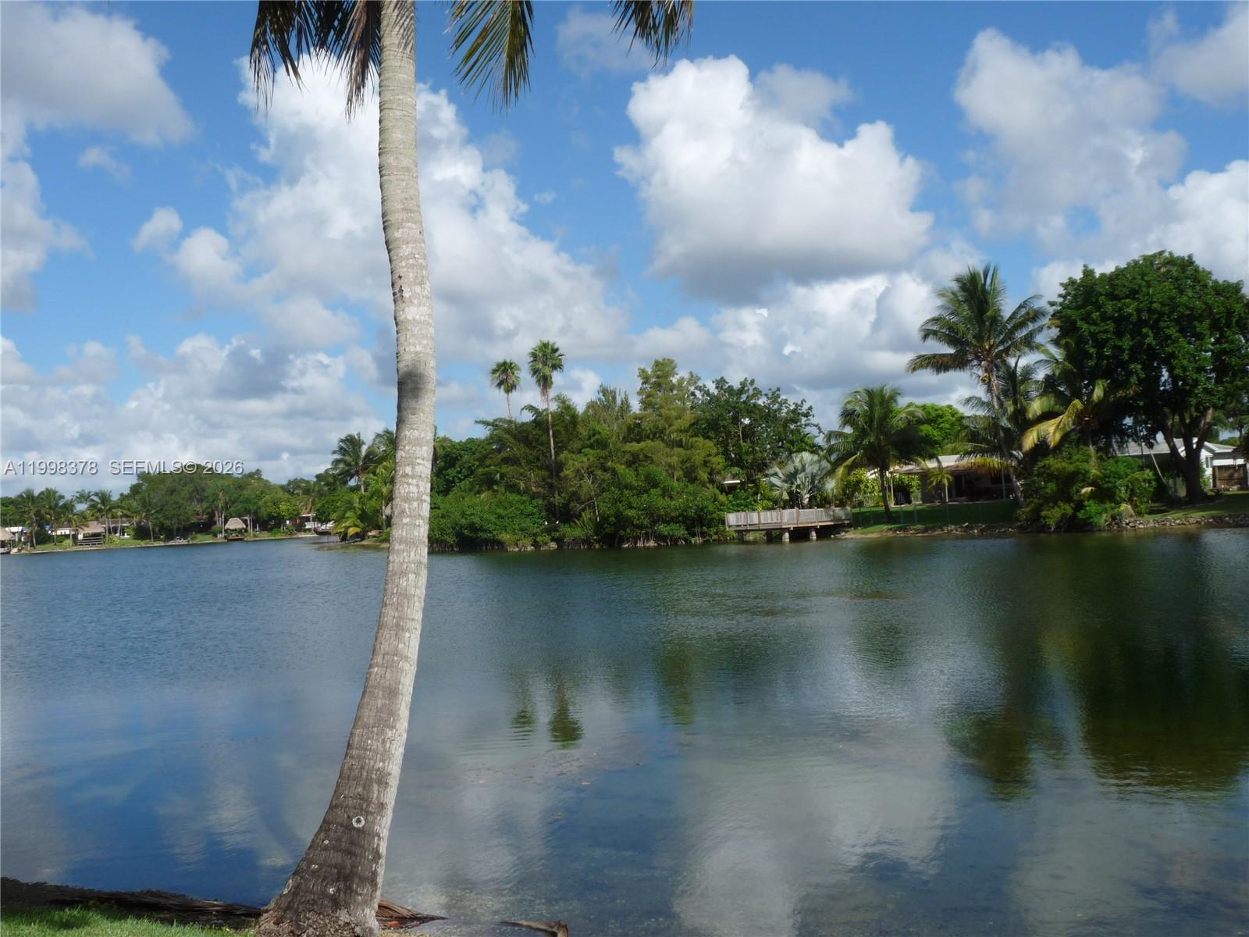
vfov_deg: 38.7
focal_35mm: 37
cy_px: 468
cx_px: 624
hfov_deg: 50.1
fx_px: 1335
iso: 100
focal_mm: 6.6
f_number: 7.1
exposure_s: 1/500
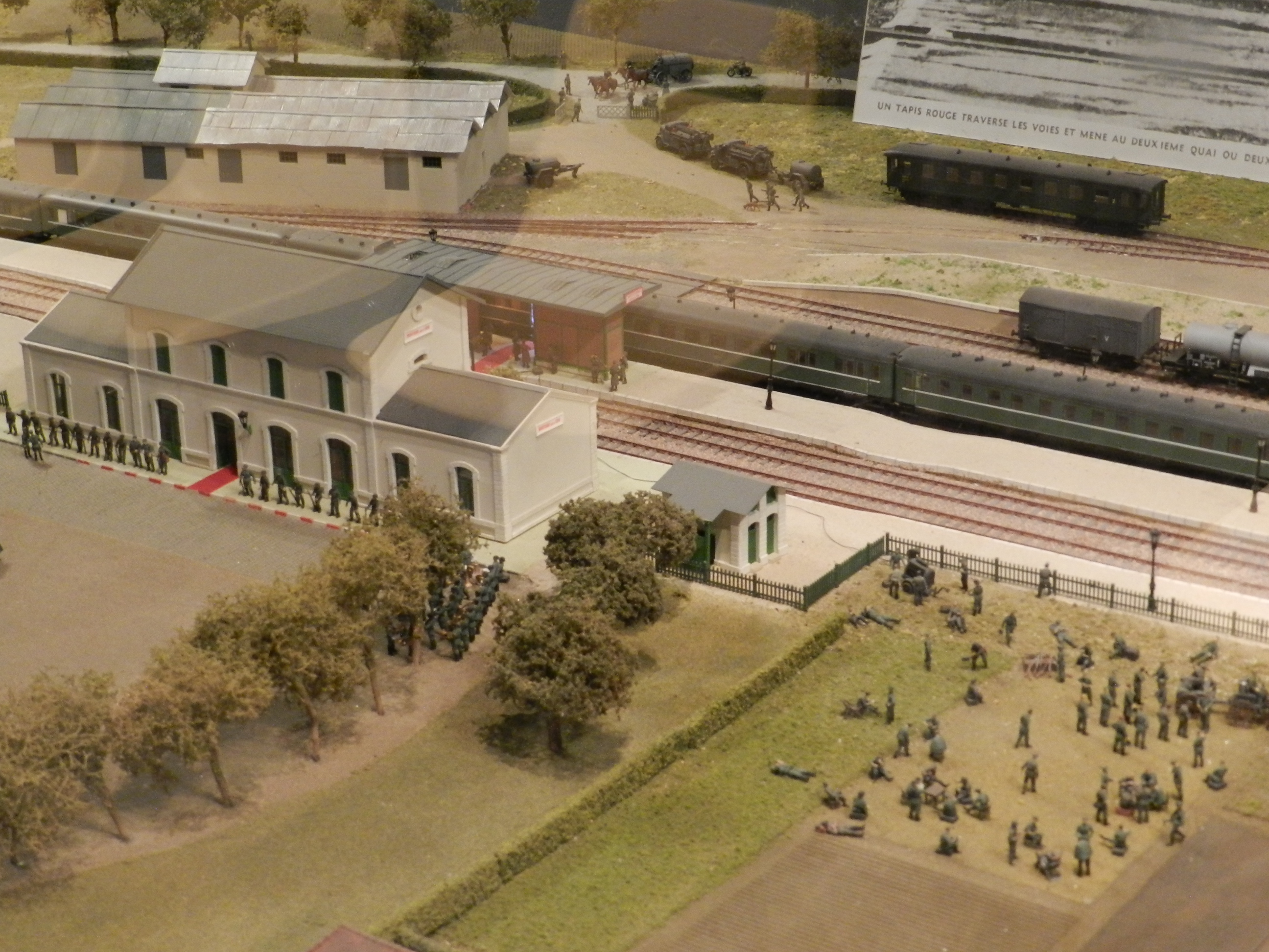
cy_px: 476
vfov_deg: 19.4
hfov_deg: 25.7
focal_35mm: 76
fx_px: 2786
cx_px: 634
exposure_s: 1/6
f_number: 4.8
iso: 800
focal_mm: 13.5
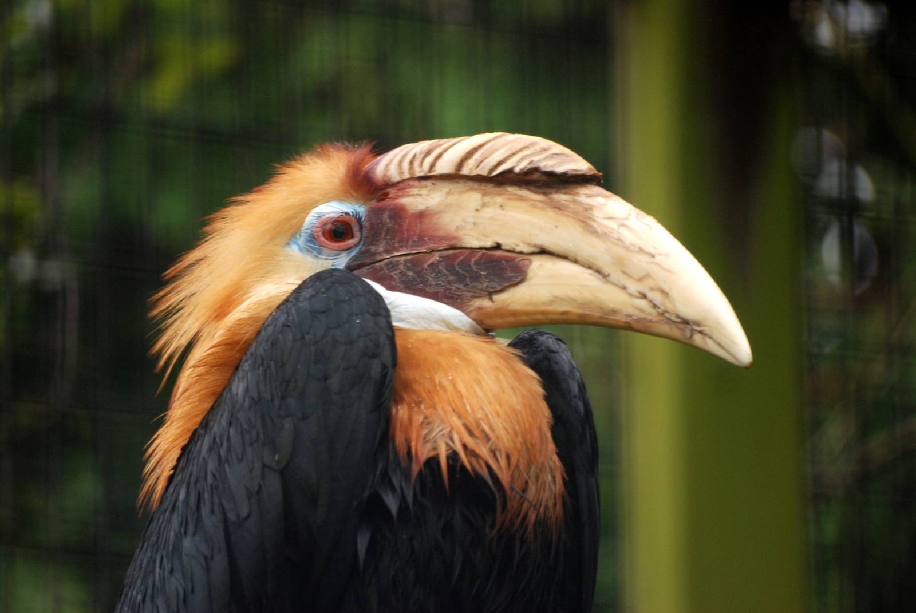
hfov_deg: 4.6
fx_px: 11463
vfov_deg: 3.1
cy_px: 306
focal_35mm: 450
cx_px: 458
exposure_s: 1/160
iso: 400
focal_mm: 300
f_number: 5.6
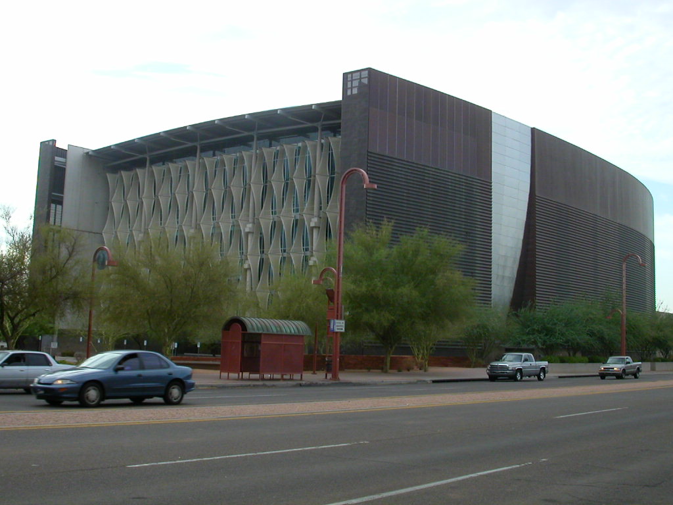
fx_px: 836
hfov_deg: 43.9
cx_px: 336
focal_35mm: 43
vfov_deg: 33.6
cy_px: 252
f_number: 4.8
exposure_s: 1/223
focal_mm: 6.6
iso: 100
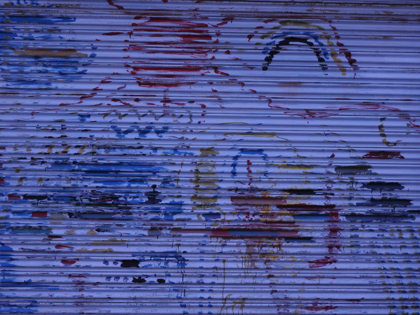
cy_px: 158
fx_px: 1820
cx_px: 210
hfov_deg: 13.2
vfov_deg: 9.9
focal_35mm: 150
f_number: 5.2
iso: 160
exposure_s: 1/60
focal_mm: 26.9
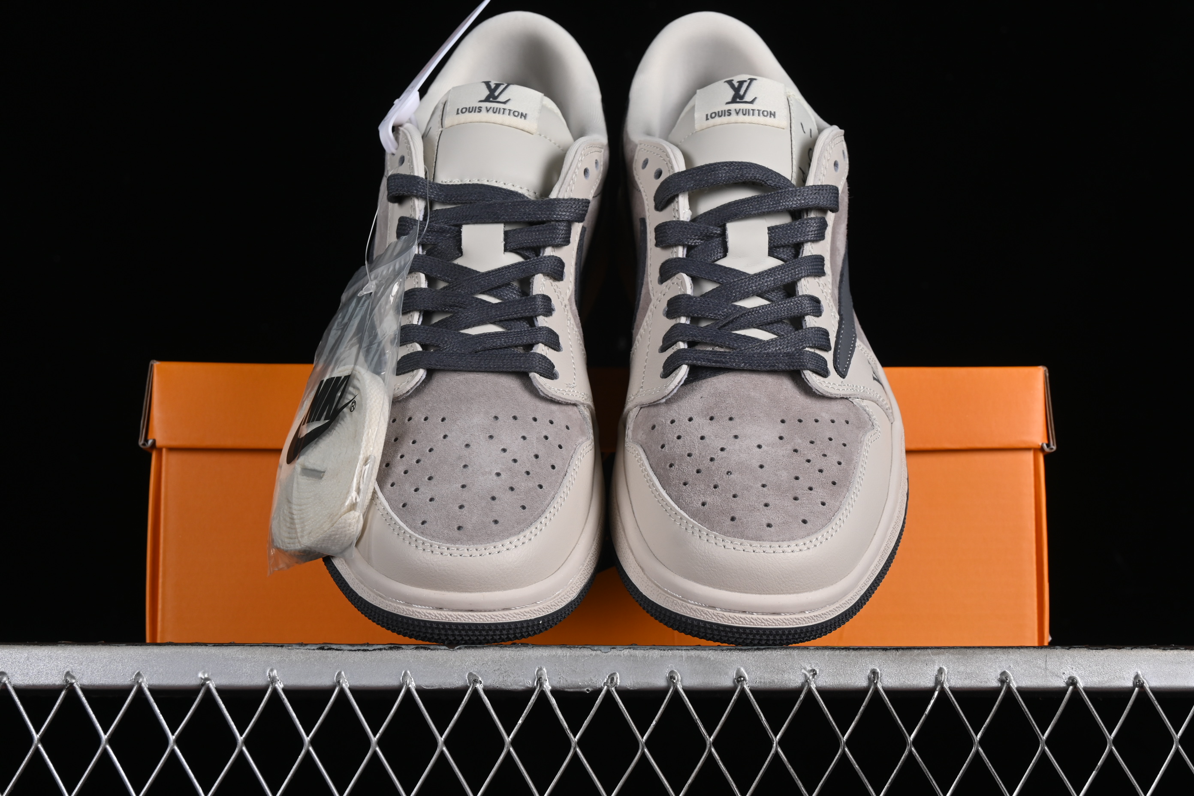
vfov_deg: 18.2
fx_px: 2487
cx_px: 597
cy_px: 398
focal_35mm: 75
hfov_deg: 27.0
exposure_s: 1/80
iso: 160
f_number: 8
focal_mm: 50
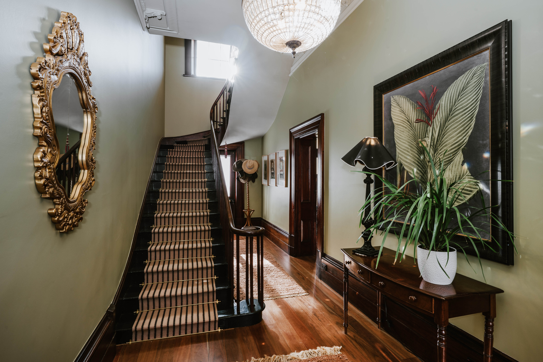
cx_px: 272
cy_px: 181
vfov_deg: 65.9
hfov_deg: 88.4
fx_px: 279
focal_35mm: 18
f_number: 11
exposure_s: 1/5
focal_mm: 18.5
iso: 100
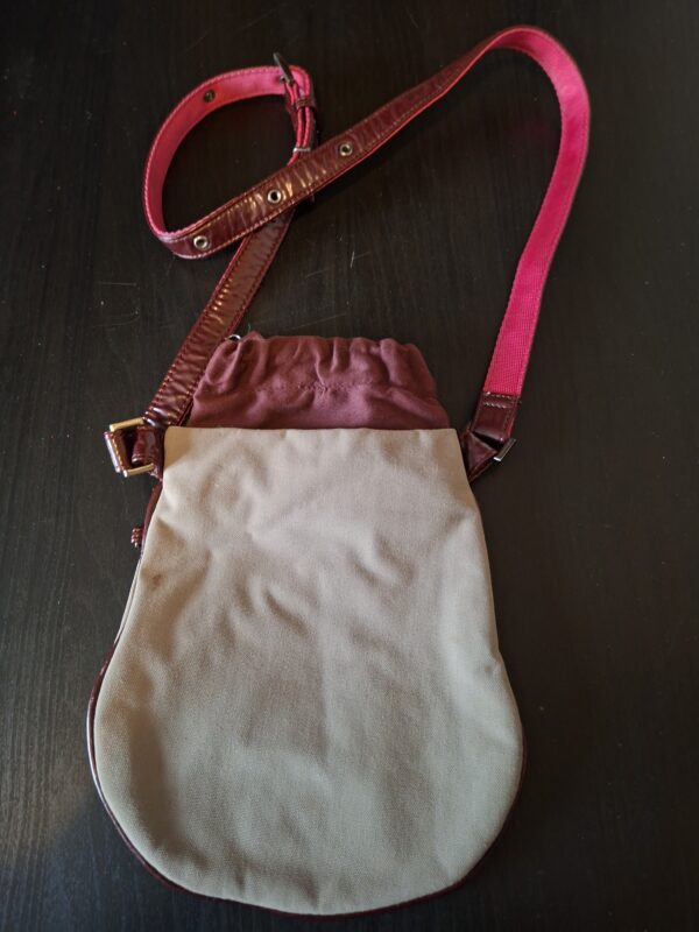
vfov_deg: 73.9
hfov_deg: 58.9
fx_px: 619
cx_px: 350
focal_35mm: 23
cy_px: 466
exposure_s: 1/24
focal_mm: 5.54
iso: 800
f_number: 1.8
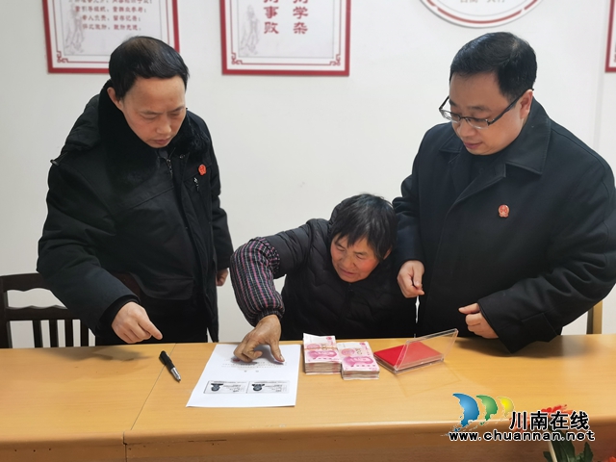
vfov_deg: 48.2
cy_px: 231
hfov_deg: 61.7
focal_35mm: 29
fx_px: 516
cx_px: 308
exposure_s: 1/50
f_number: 1.6
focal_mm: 5.56
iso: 200
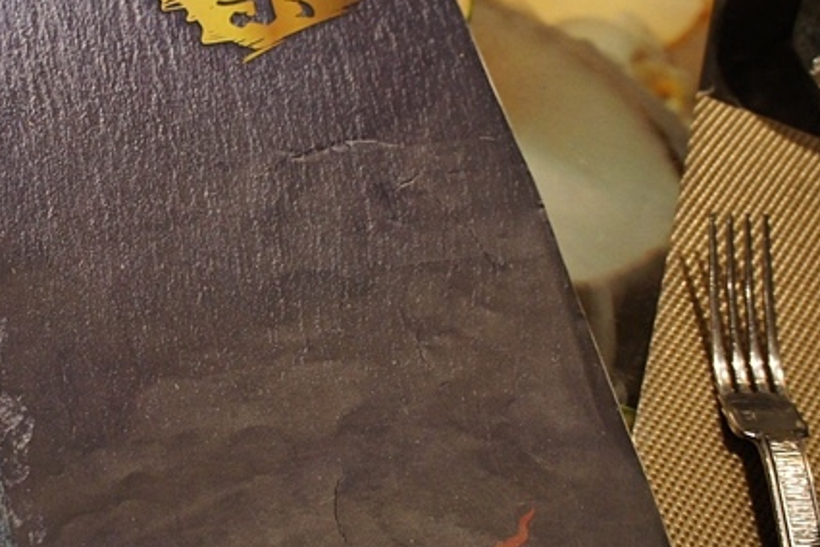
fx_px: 1298
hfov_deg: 33.8
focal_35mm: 57
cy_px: 296
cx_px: 137
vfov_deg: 23.8
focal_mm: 18
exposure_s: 1/30
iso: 800
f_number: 4.5
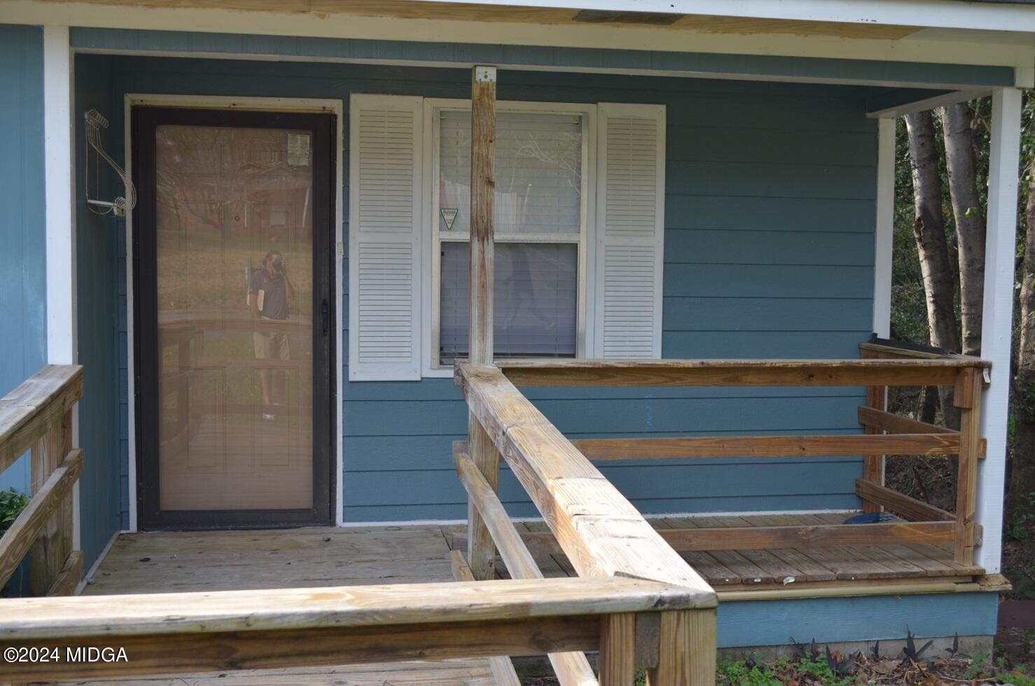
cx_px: 518
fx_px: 1205
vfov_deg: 31.8
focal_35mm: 42
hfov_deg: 46.5
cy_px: 343
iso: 200
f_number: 4.5
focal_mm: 28
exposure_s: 1/200
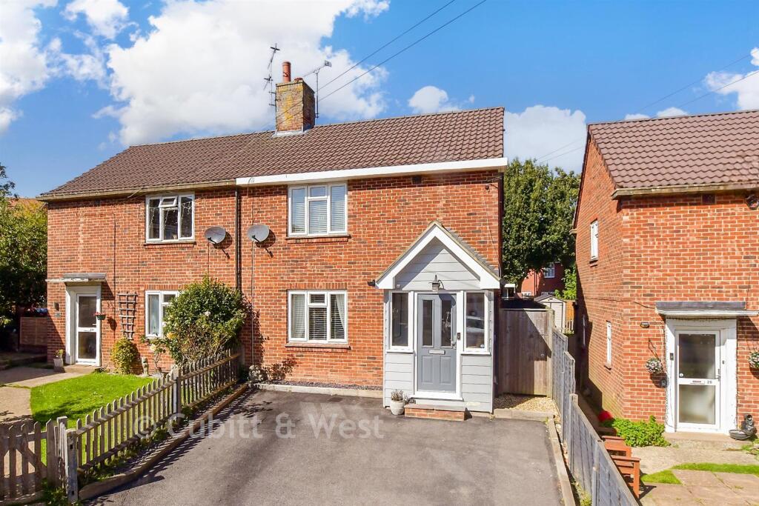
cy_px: 253
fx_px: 316
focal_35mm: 15
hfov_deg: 100.4
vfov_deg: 77.3
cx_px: 380
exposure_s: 1/2000
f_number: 8
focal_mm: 10
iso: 400
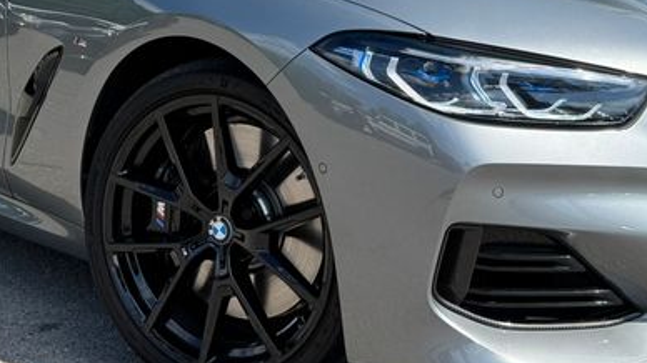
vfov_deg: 16.0
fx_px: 1183
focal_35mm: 69
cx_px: 278
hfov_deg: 30.5
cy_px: -180
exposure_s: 1/2506
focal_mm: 6.76
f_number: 1.78
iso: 80
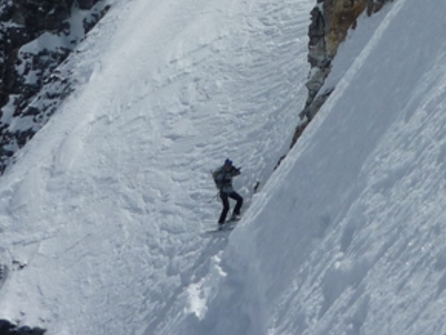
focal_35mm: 91
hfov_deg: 21.5
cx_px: 266
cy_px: -83
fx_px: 1173
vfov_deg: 15.6
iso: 100
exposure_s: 1/800
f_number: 8
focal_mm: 5.5
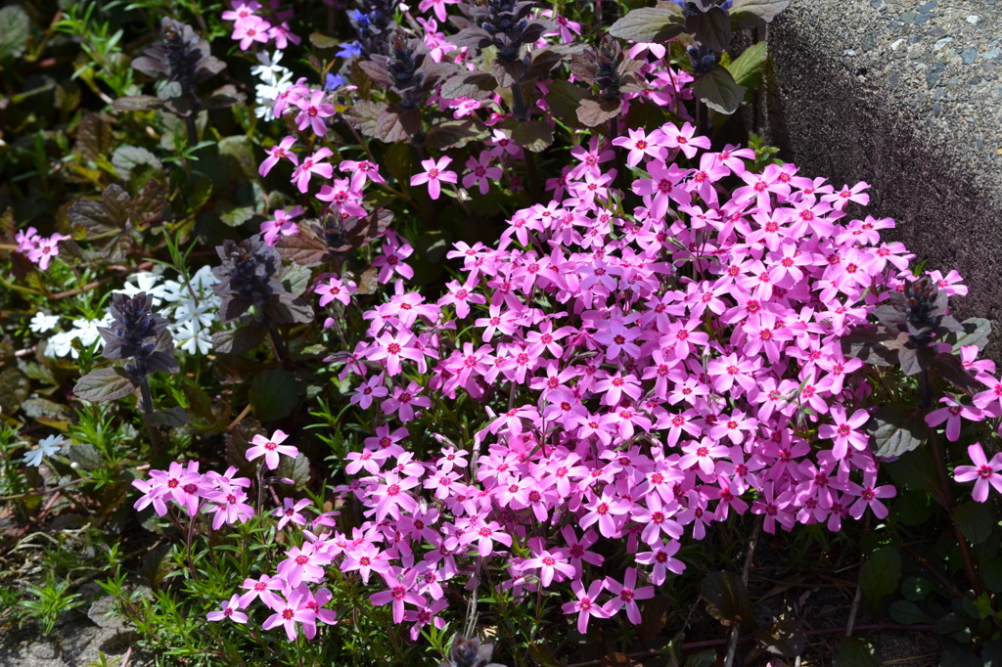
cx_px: 501
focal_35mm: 150
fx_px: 4173
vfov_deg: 9.1
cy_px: 334
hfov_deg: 13.7
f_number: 8
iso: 100
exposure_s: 1/250
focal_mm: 100
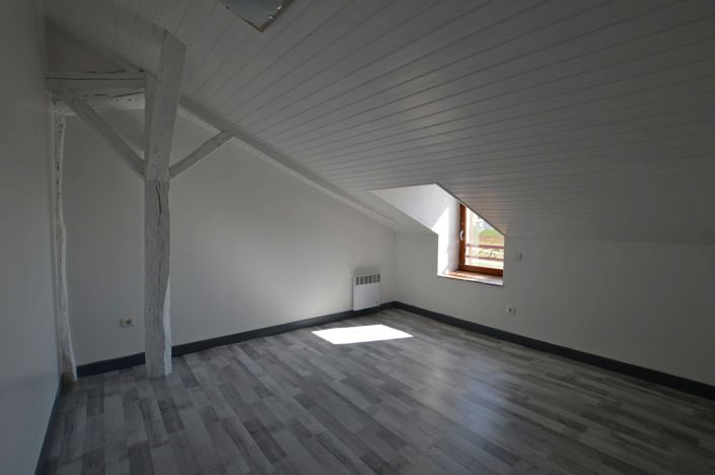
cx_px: 358
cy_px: 238
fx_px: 298
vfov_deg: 77.2
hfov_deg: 100.5
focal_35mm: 15
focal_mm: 10
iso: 180
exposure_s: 1/125
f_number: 5.6
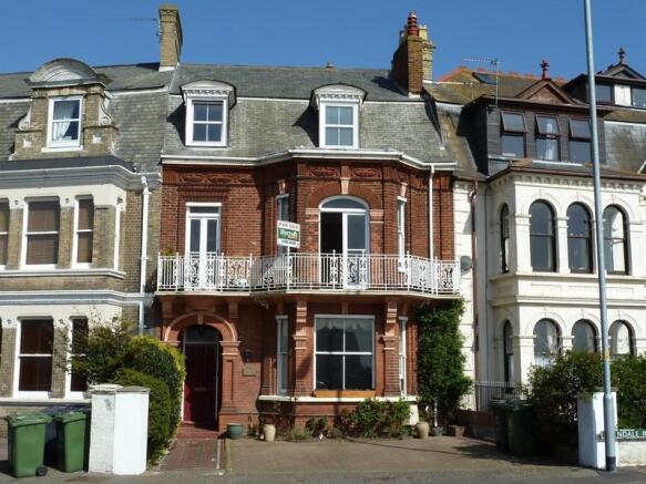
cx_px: 323
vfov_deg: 34.3
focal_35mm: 42
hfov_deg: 44.8
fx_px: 784
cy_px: 242
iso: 80
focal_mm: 6.9
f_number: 5
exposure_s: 1/500
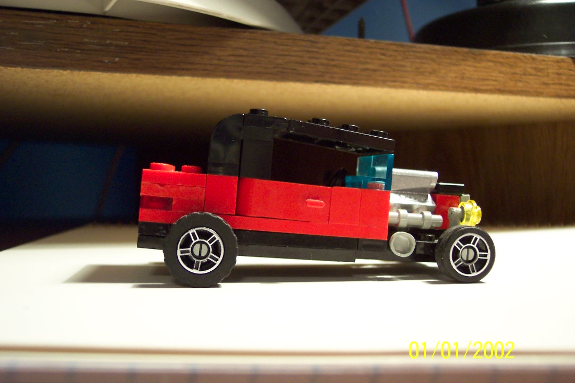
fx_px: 607
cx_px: 288
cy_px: 192
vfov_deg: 35.1
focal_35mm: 38
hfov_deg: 50.7
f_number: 2.8
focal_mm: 8
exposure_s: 1/30
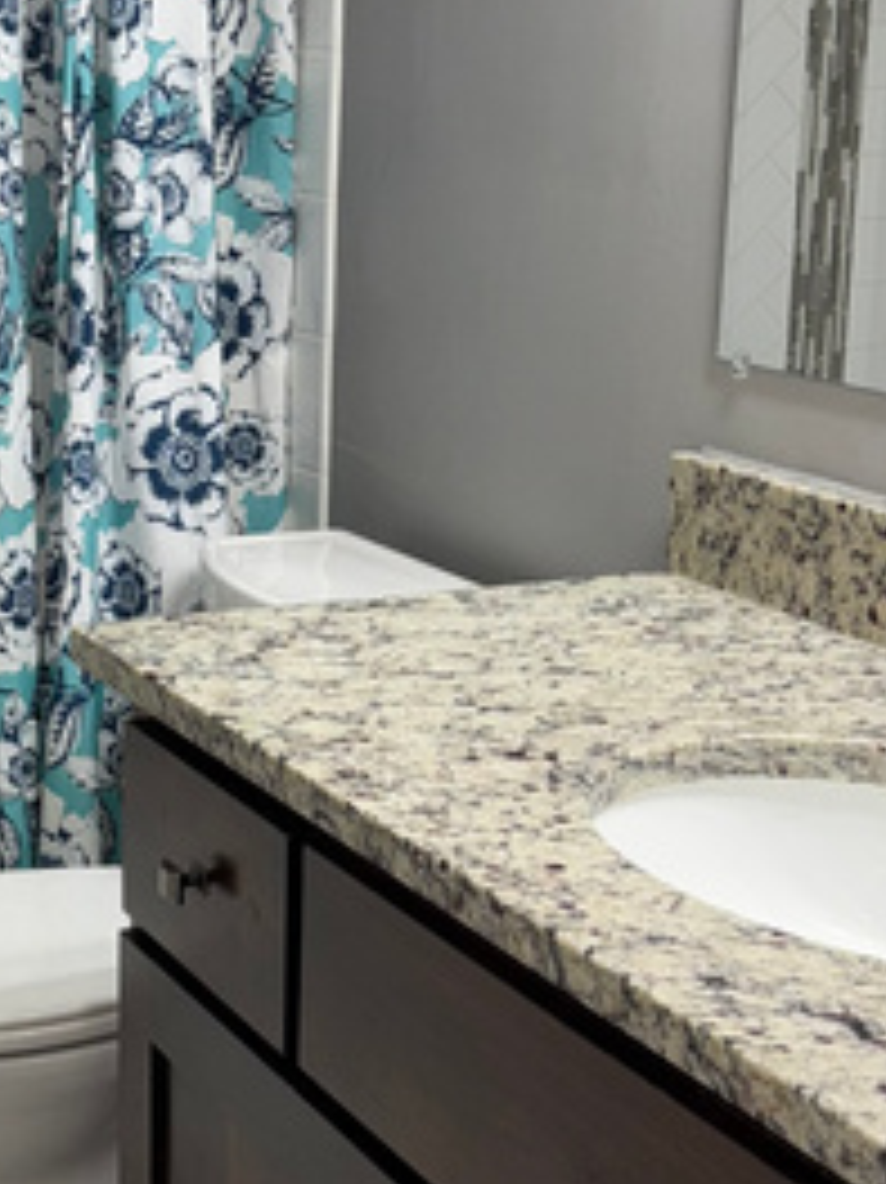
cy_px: 549
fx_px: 2391
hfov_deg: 20.6
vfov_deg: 27.8
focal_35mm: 70
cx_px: 103
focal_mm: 6.76
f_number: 1.78
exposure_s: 1/20
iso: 64
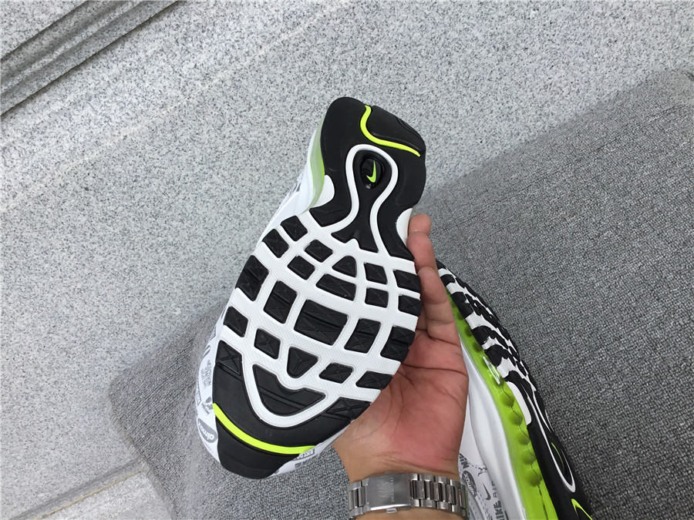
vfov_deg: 45.4
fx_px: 622
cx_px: 347
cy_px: 260
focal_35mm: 31
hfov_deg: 58.4
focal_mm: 3.3
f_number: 2.4
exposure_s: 1/519
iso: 25
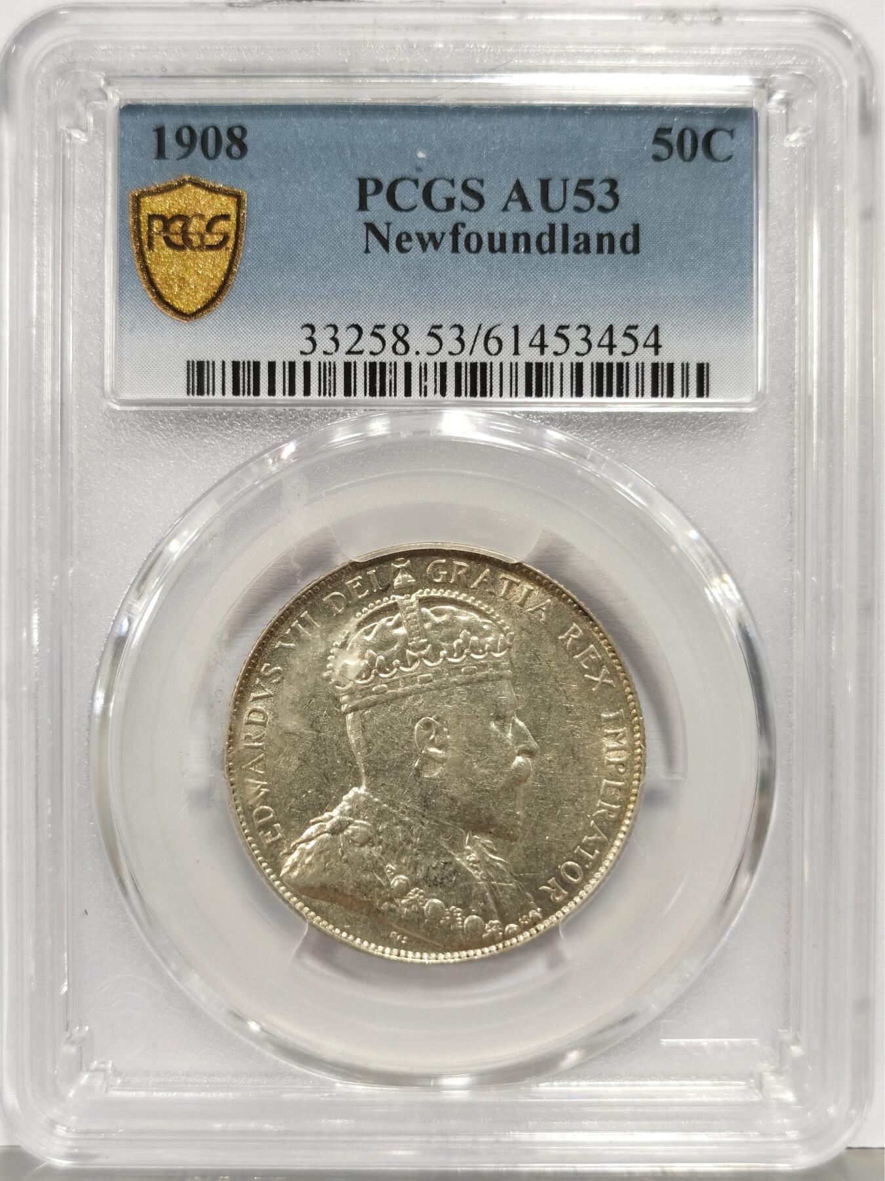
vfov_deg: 35.5
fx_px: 1841
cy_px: 590
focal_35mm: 54
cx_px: 442
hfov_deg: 27.0
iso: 125
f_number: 16
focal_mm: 5.56
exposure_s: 1/100
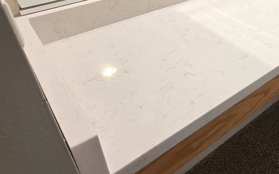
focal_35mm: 34
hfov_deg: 40.7
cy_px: -12
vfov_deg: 33.1
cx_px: 330
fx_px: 259
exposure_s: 1/60
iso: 160
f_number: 1.9
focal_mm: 2.2
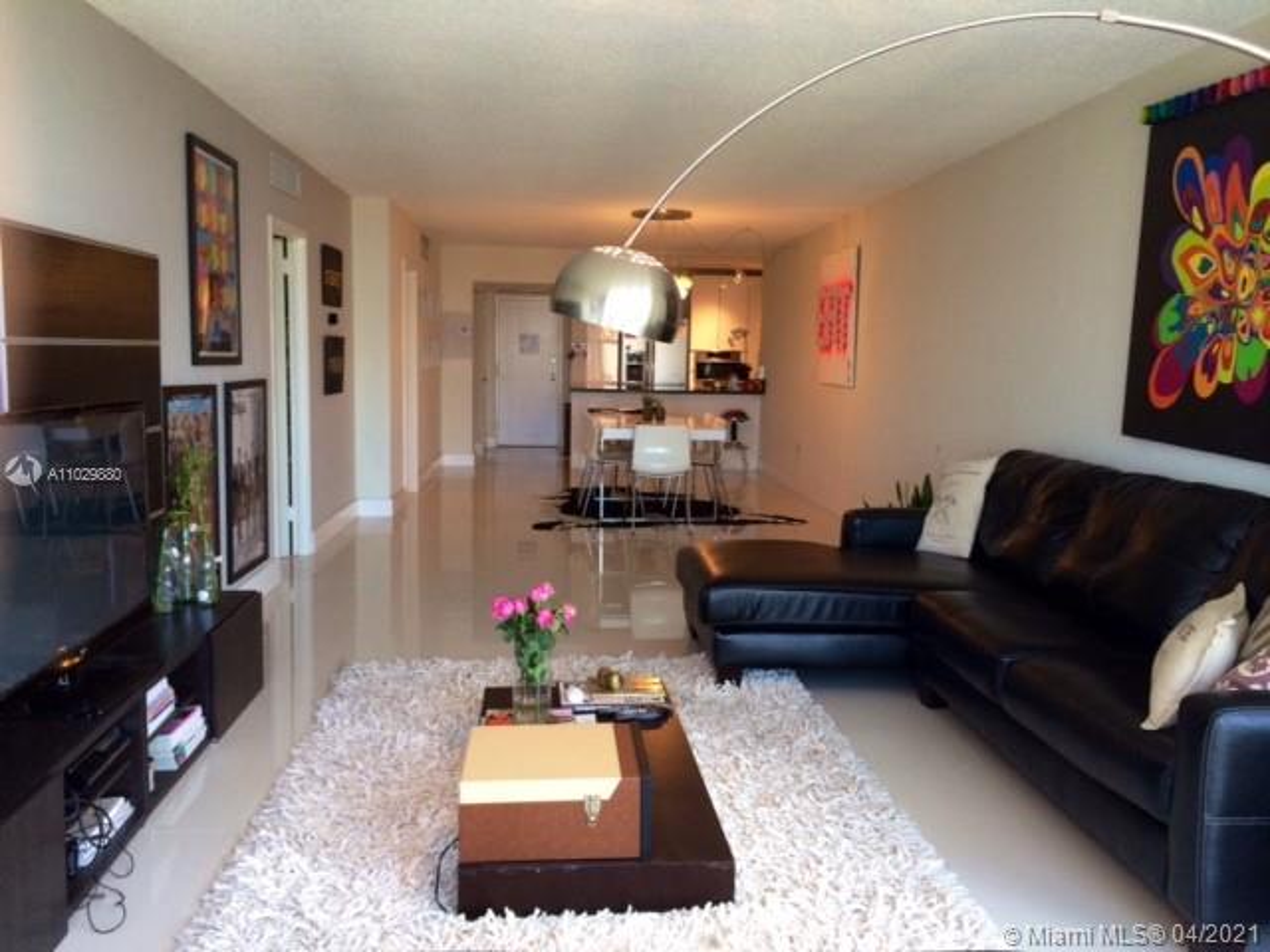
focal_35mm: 30
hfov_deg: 60.0
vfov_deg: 46.8
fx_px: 1101
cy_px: 476
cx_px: 635
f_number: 2.2
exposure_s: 1/30
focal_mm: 4.12
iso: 64
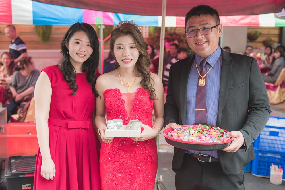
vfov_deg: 29.9
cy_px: 95
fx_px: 356
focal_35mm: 45
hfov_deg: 43.6
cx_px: 144
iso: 1000
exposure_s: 1/250
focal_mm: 44
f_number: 3.2
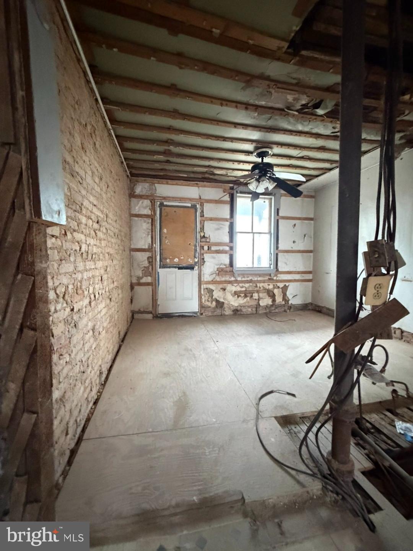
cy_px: 276
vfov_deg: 102.1
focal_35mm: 14
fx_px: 223
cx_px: 206
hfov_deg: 85.7
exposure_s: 1/56
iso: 1250
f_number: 2.2
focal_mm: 2.22
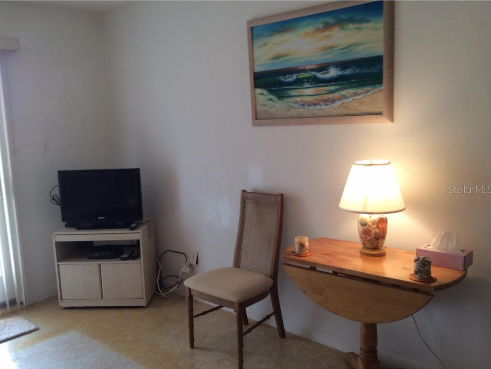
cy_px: 189
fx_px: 468
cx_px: 242
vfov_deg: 43.0
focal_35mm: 33
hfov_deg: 55.3
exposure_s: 1/24
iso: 32
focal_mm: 3.3
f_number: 2.4
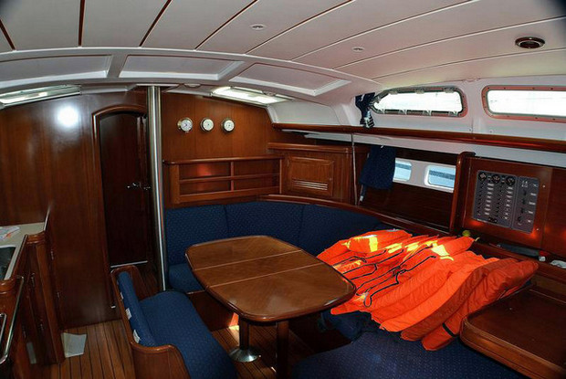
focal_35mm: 30
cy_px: 190
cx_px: 283
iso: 250
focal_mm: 20
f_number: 8
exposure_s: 1/60
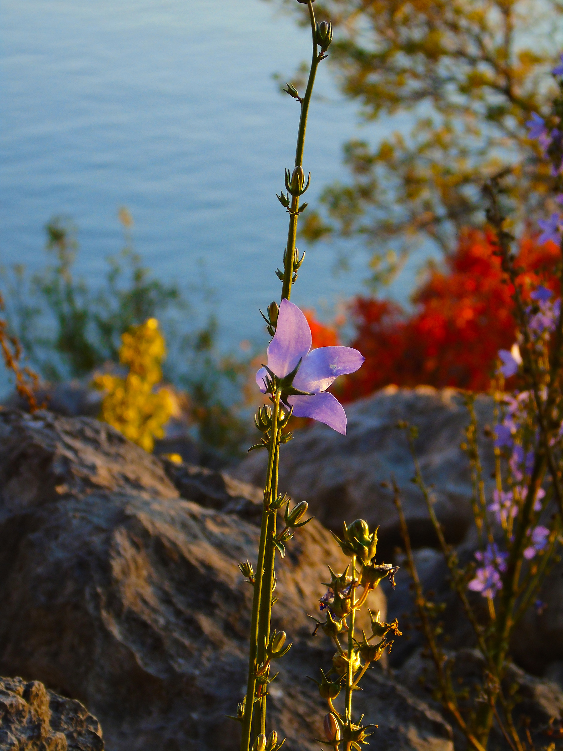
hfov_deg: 10.4
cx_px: 282
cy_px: 376
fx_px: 3079
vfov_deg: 13.9
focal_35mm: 142
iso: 100
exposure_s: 1/60
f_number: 5.5
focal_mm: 25
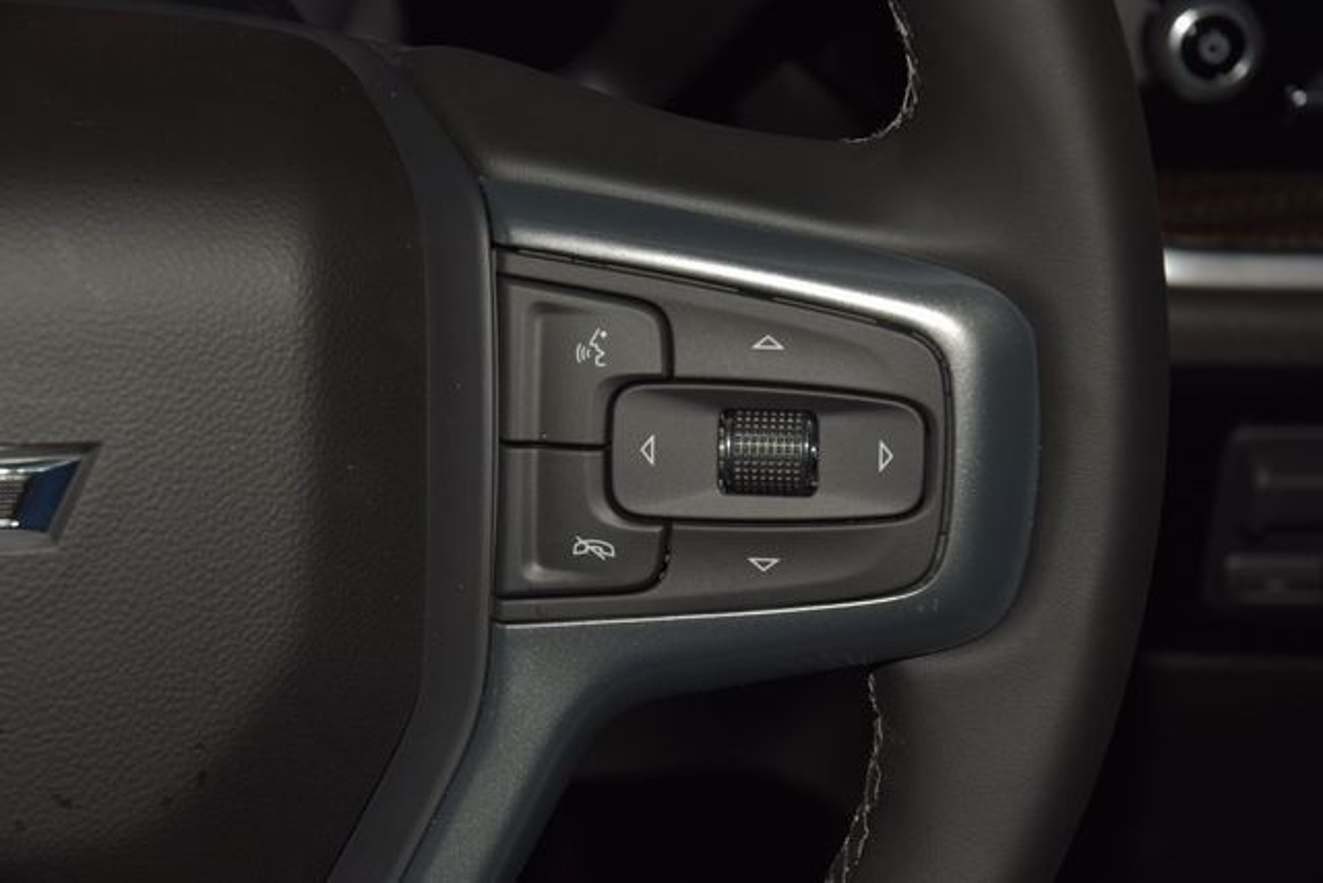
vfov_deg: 13.0
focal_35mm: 105
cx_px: 662
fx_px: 3859
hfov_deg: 19.5
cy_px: 442
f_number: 8
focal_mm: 70
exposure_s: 1/125
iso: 100
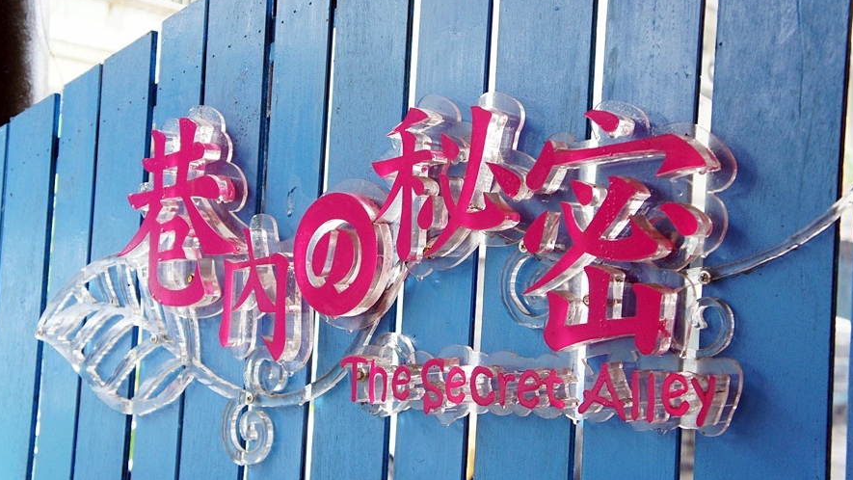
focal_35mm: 50
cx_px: 428
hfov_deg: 41.7
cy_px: 246
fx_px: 1120
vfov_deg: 24.2
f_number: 4.5
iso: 1000
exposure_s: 1/50
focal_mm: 31
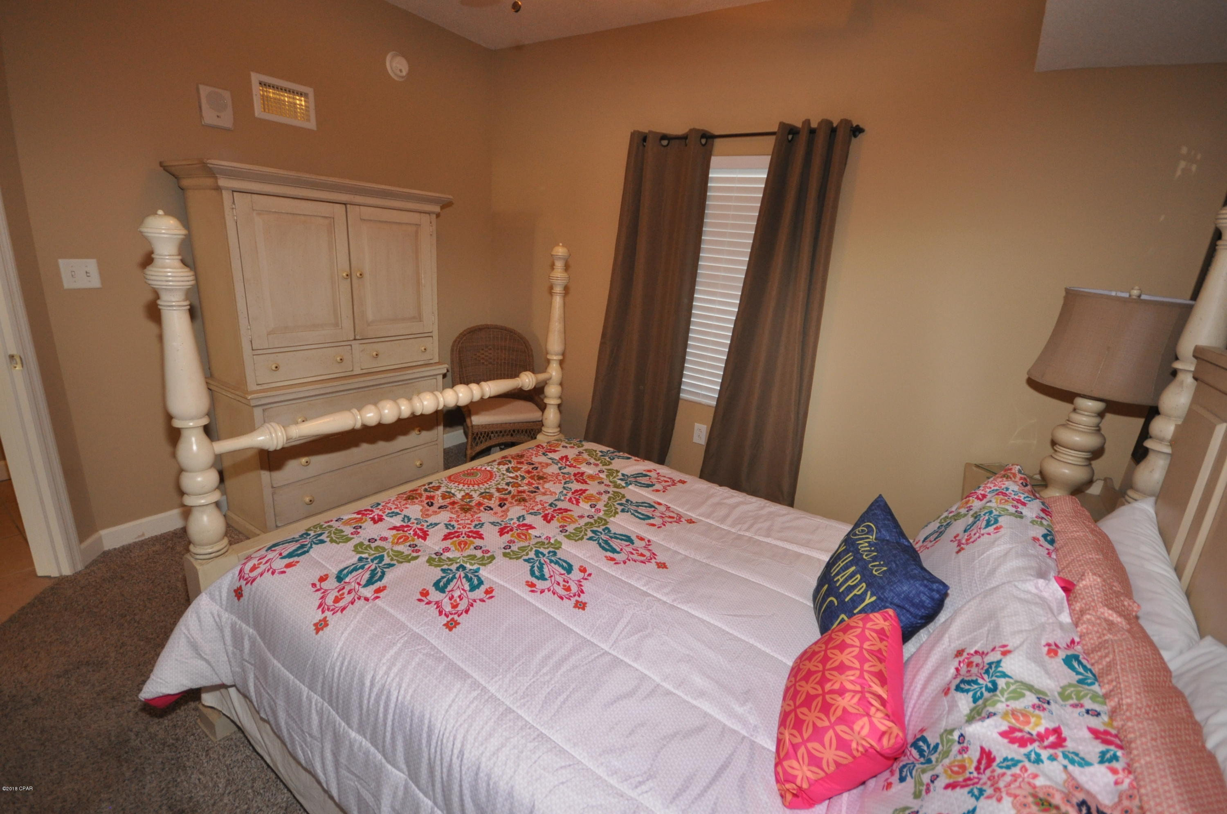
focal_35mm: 15
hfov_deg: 100.5
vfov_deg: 77.2
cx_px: 614
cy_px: 407
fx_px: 511
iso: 800
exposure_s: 1/60
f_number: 4
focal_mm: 10
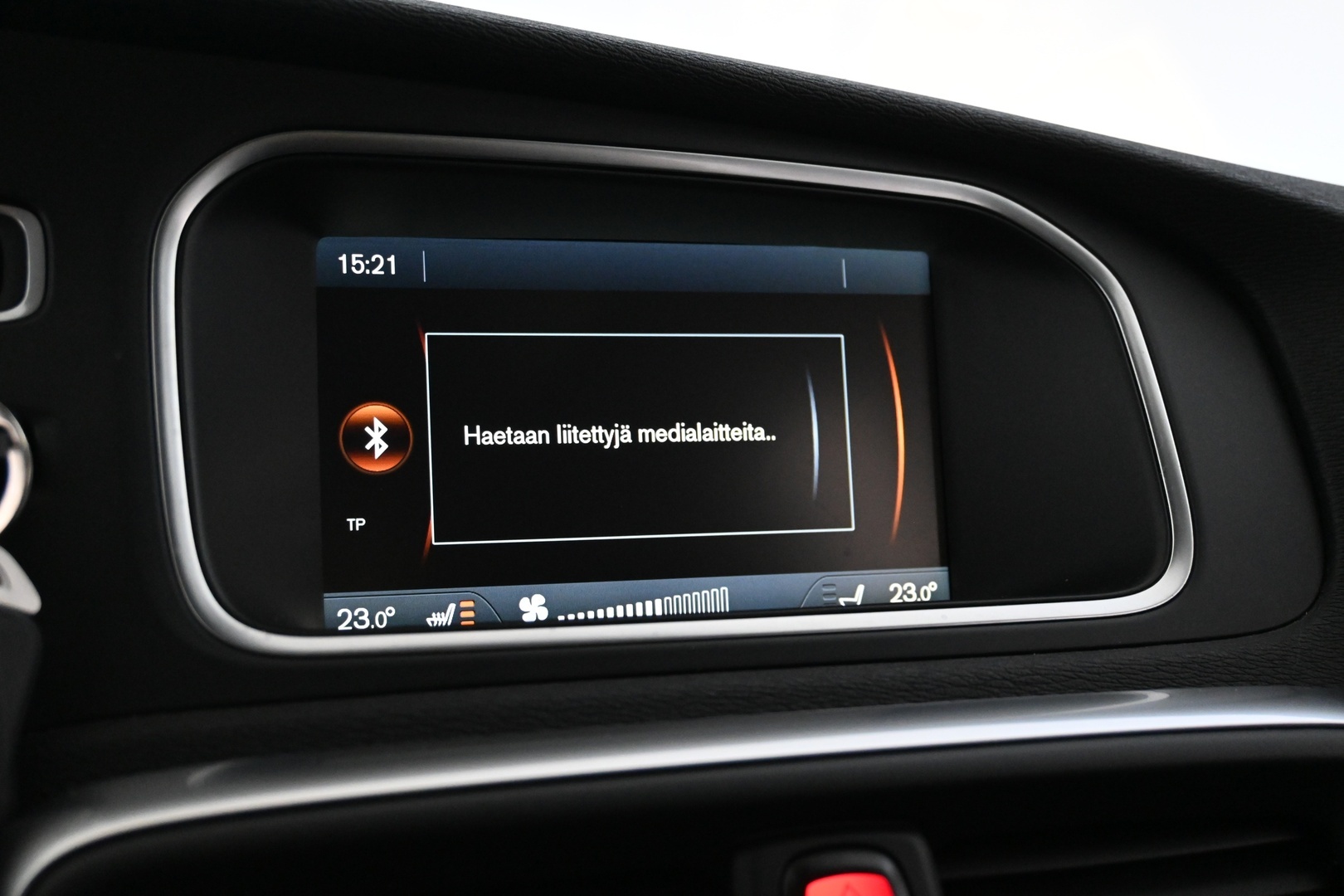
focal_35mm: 44
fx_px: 1624
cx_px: 672
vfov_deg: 30.8
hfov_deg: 45.0
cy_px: 448
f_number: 4.8
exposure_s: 1/50
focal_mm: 29
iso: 4000
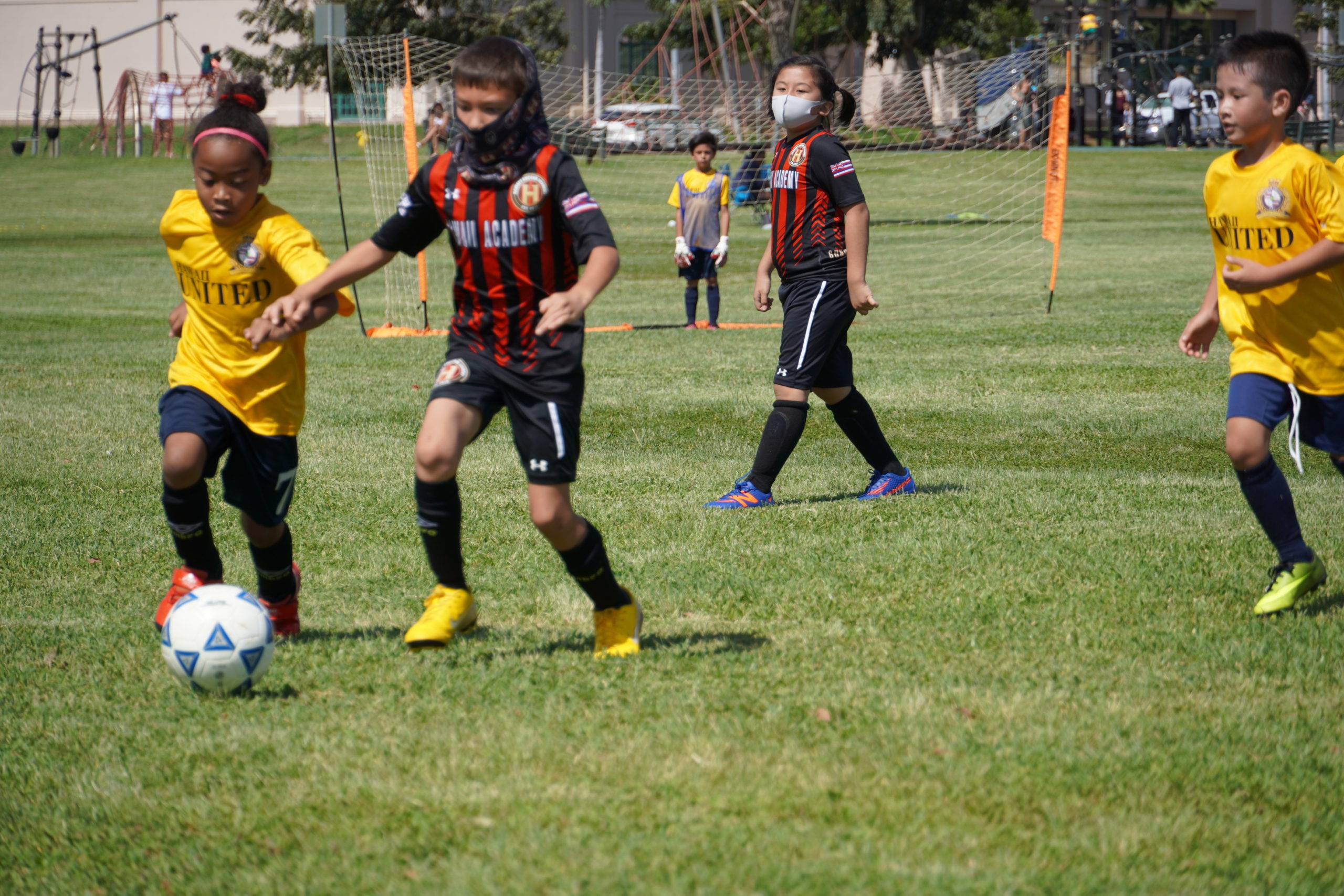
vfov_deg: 7.8
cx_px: 672
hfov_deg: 11.6
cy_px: 448
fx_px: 6608
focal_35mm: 177
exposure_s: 1/640
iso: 100
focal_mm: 118
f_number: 5.6
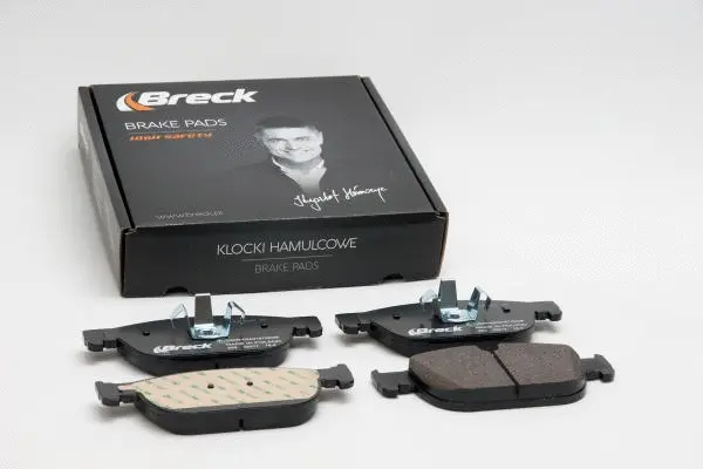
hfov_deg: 19.5
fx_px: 2050
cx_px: 352
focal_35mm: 105
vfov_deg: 13.0
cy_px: 234
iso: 100
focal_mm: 70
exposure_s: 1/200
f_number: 11
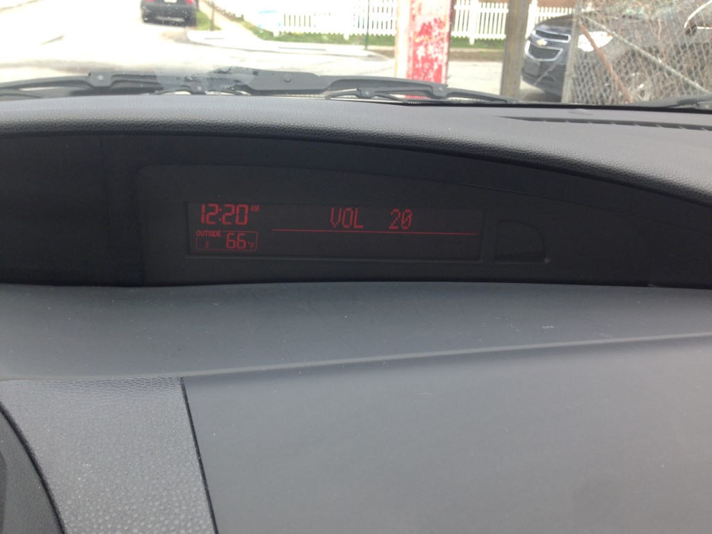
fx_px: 679
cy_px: 267
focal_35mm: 33
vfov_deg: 42.9
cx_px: 356
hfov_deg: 55.4
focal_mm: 4.12
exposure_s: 1/196
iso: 50
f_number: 2.4
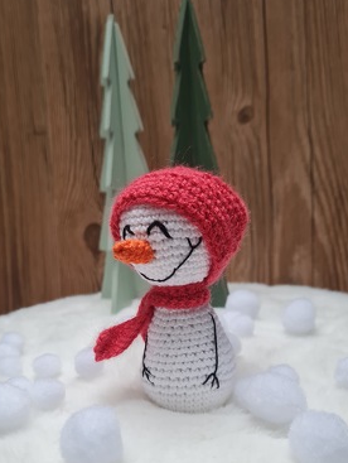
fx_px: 442
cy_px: 278
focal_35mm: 33
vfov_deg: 54.9
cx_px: 169
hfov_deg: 43.0
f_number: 1.8
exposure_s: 1/100
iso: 125
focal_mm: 5.4
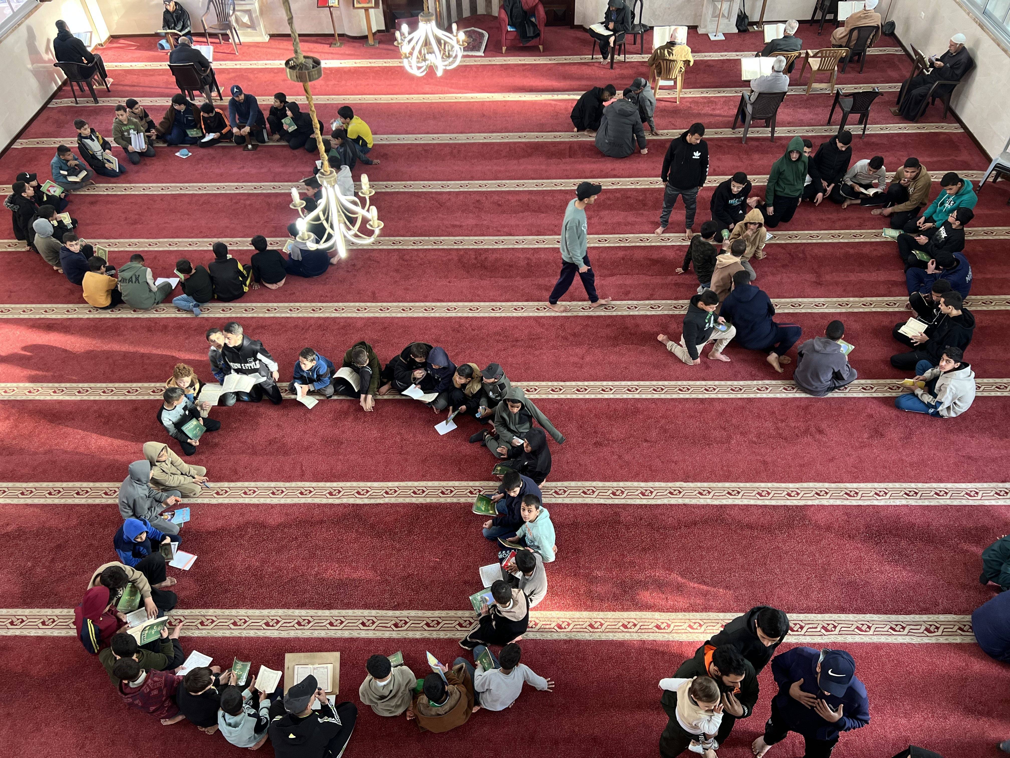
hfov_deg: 67.3
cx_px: 505
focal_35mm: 26
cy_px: 379
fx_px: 759
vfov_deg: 53.1
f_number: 1.5
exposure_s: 1/60
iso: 160
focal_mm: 5.7
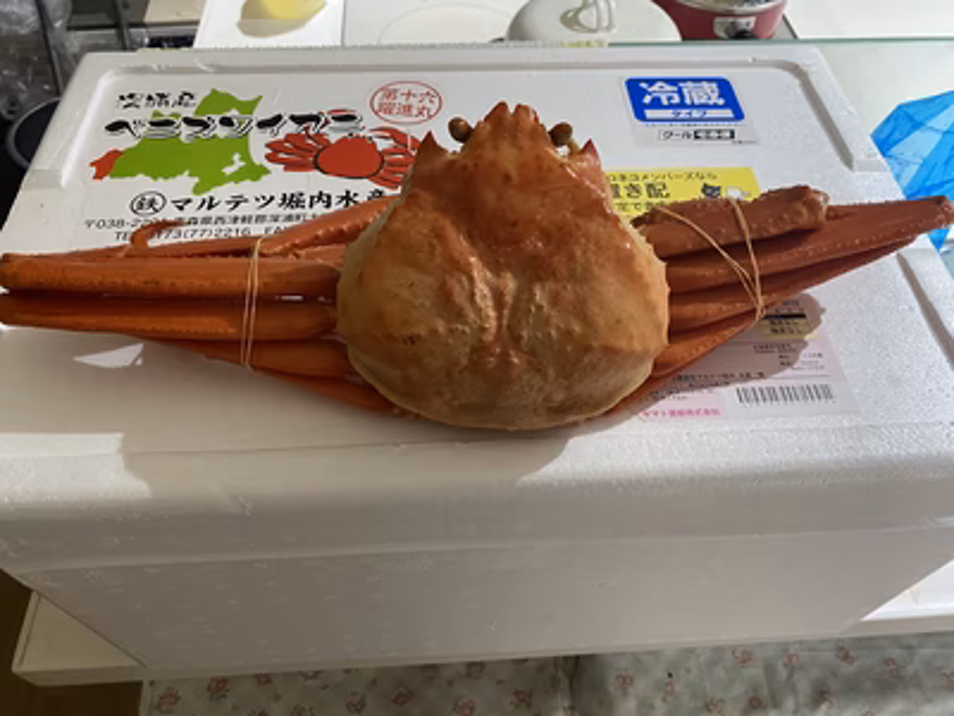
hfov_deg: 67.3
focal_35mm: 26
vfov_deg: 53.1
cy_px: 358
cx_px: 477
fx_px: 717
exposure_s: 1/60
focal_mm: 4.25
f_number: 1.8
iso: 250
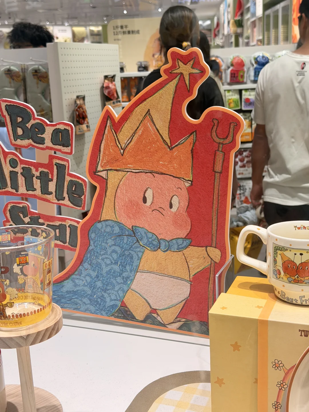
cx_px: 154
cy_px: 206
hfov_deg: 30.3
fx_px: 571
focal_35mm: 48
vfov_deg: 39.7
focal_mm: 6.76
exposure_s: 1/326
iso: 64
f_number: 1.78
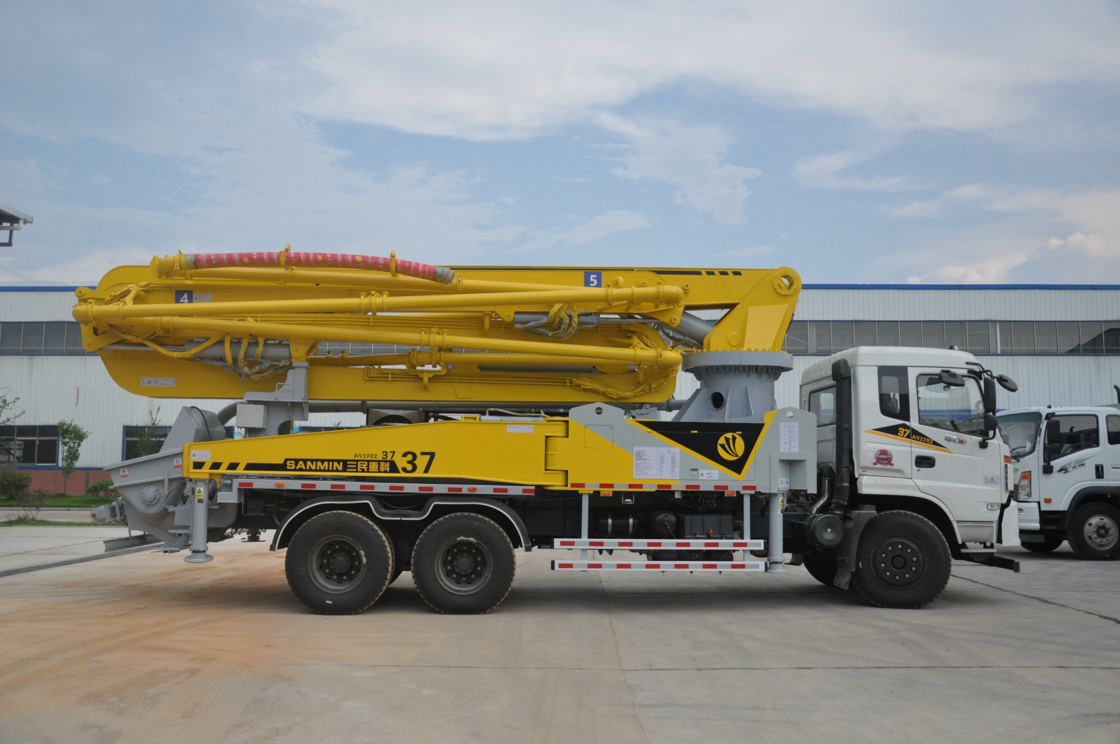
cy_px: 372
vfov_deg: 41.6
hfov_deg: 59.6
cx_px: 560
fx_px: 979
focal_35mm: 32
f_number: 5
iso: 1000
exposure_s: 1/4000
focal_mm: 21
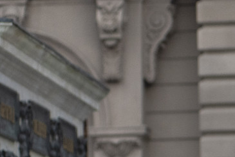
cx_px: 500
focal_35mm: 1051
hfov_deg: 2.0
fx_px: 6866
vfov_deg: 1.3
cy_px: 388
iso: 400
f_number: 4.5
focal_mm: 200
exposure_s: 1/500
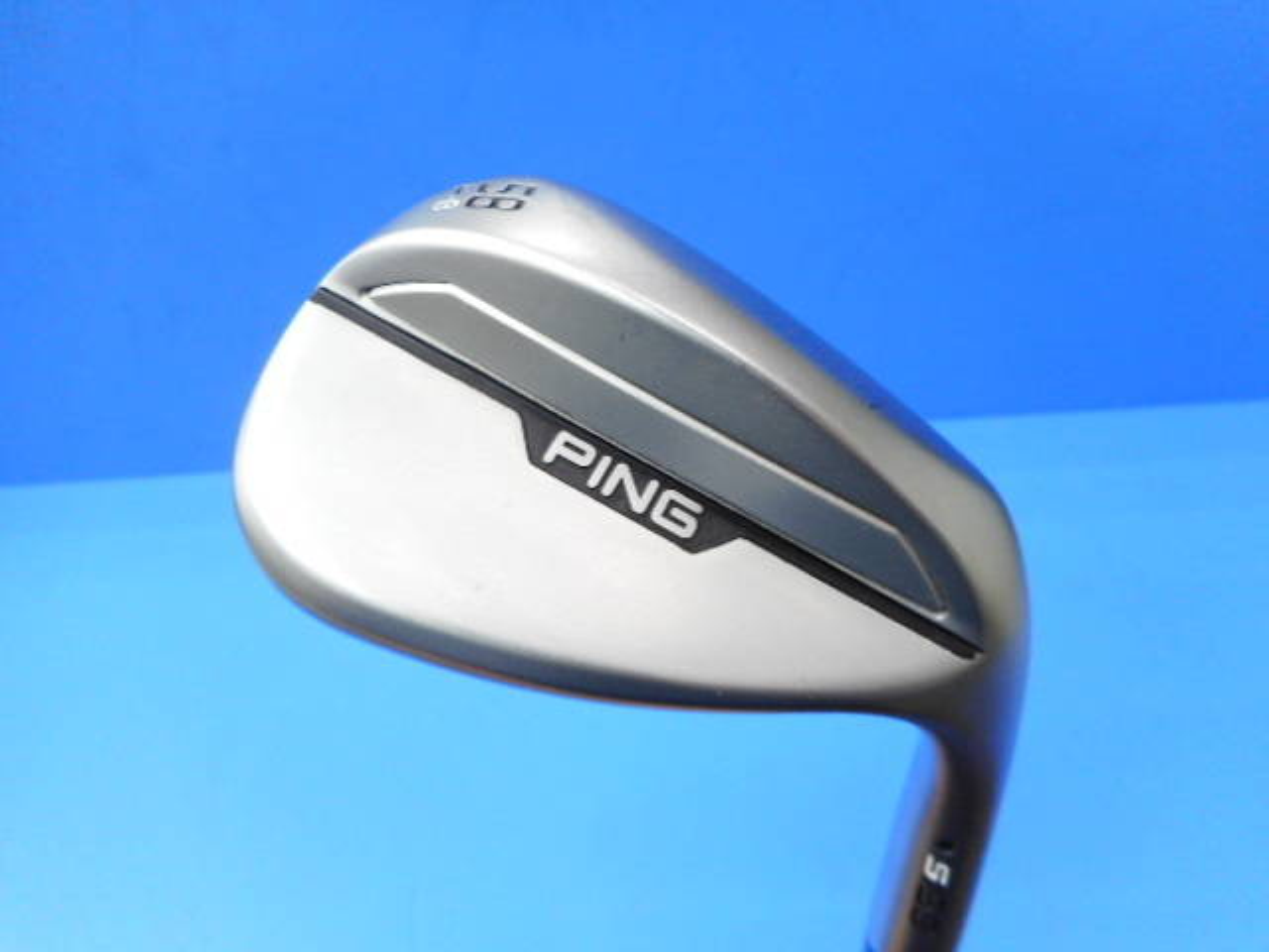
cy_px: 476
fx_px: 916
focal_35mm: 25
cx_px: 634
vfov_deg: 54.9
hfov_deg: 69.4
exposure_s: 1/30
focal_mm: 4.5
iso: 140
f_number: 3.7
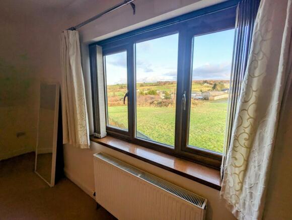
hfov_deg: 94.4
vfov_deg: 78.3
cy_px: 110
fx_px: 135
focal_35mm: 16
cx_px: 146
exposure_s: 1/180
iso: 55
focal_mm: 2.35
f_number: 2.2
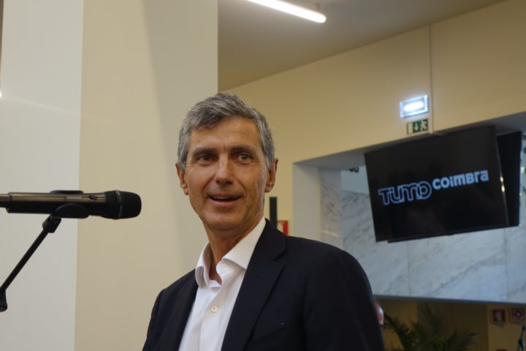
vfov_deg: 19.7
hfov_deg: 29.2
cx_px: 263
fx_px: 1008
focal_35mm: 69
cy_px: 176
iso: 250
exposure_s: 1/80
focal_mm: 25.23
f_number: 2.8
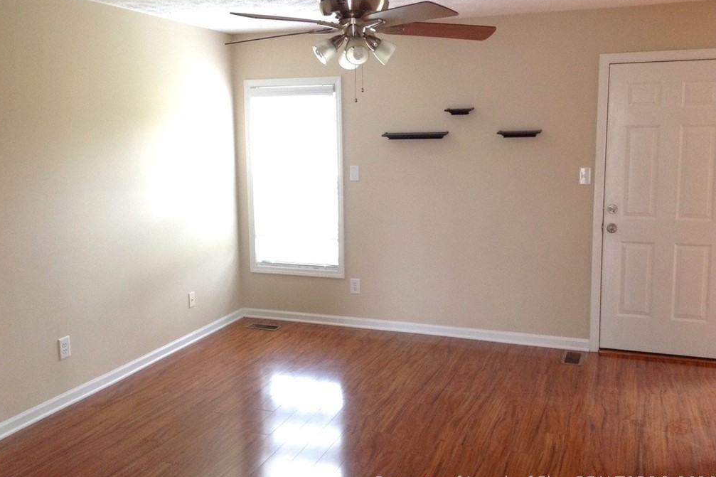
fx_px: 736
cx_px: 357
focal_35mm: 37
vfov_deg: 35.9
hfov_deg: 51.9
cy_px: 222
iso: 200
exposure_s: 1/15
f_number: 2.4
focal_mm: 4.28
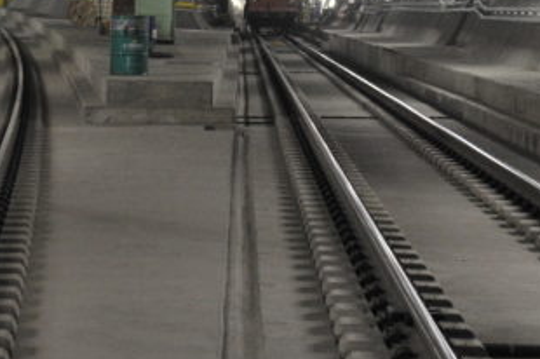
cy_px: -102
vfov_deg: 8.2
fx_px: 2472
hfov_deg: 12.4
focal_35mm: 165
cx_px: 132
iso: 3200
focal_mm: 50
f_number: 4
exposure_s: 1/60
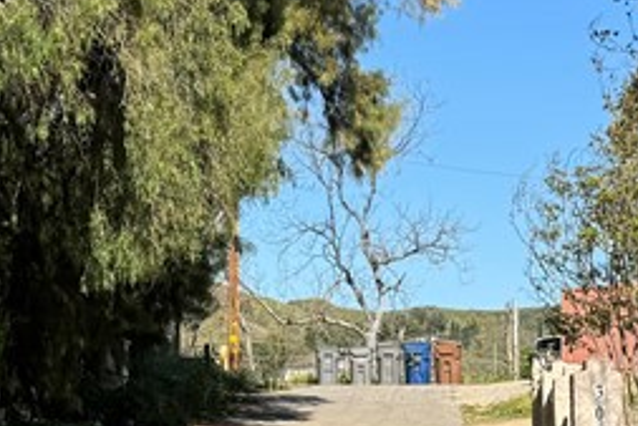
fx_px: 1791
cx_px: 159
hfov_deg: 20.0
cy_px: 363
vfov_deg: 13.5
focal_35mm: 101
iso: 80
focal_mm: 6.86
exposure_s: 1/3597
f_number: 1.78
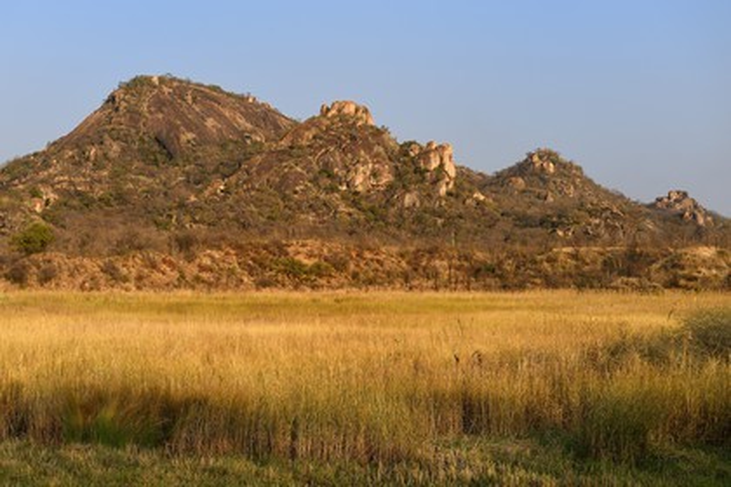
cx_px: 366
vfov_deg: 19.5
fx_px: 1421
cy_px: 244
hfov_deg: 28.8
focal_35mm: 70
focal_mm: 70
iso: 400
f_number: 7.1
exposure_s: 1/640
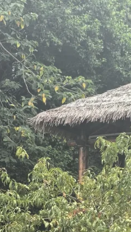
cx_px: -128
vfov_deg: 13.4
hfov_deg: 7.5
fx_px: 957
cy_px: 295
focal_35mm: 155
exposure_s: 1/723
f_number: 2
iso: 50
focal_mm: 5.75
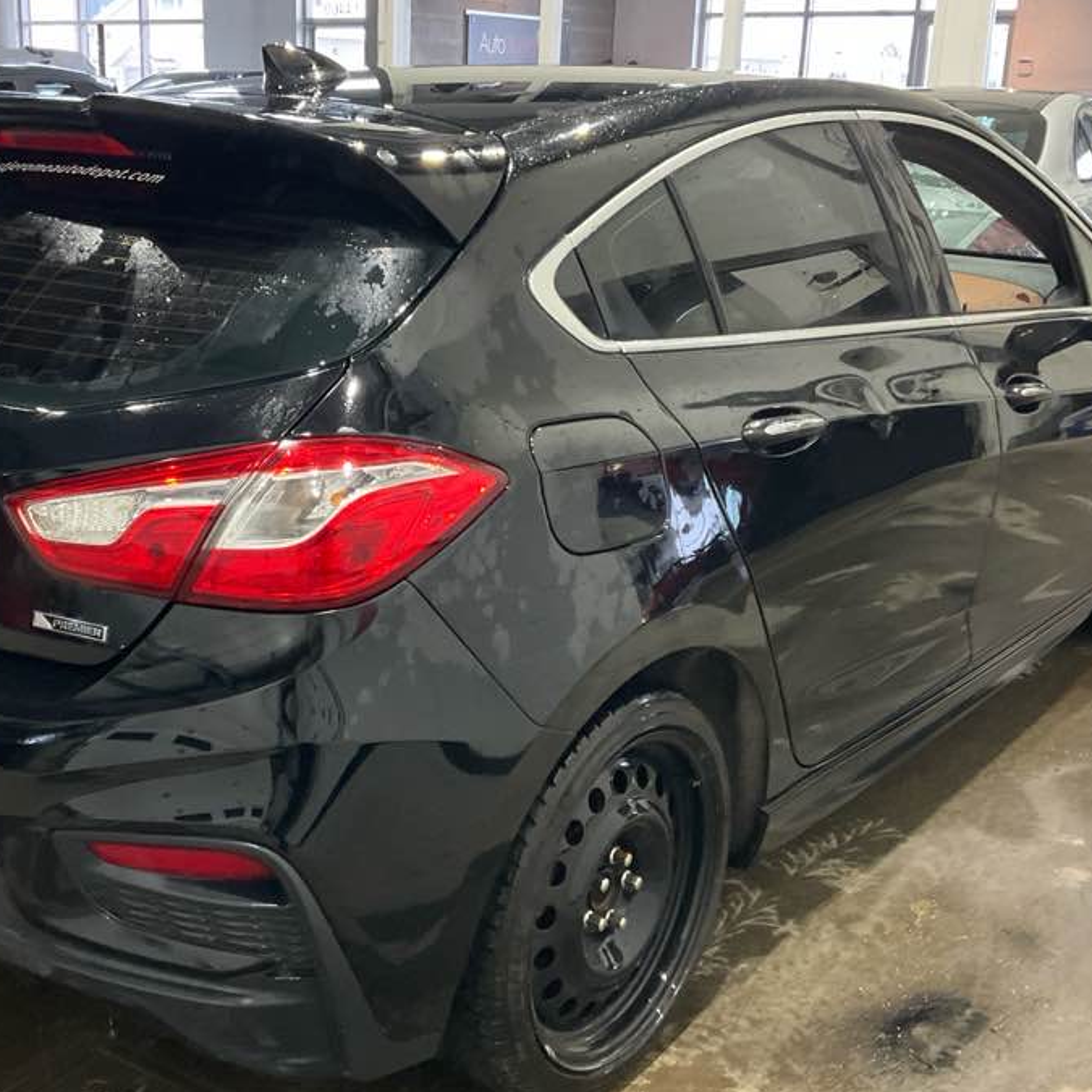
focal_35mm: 43
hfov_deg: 38.9
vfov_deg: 39.2
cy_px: 571
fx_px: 1535
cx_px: 402
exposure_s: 1/60
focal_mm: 3
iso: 250
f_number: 1.8
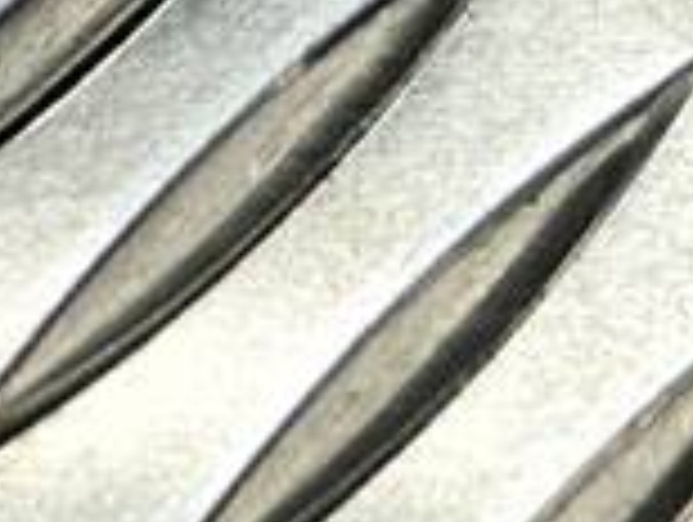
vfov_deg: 7.2
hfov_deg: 10.7
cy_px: -1156
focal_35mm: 179
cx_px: 976
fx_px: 3589
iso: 118
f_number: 1.6
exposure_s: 1/66.7
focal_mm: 4.11
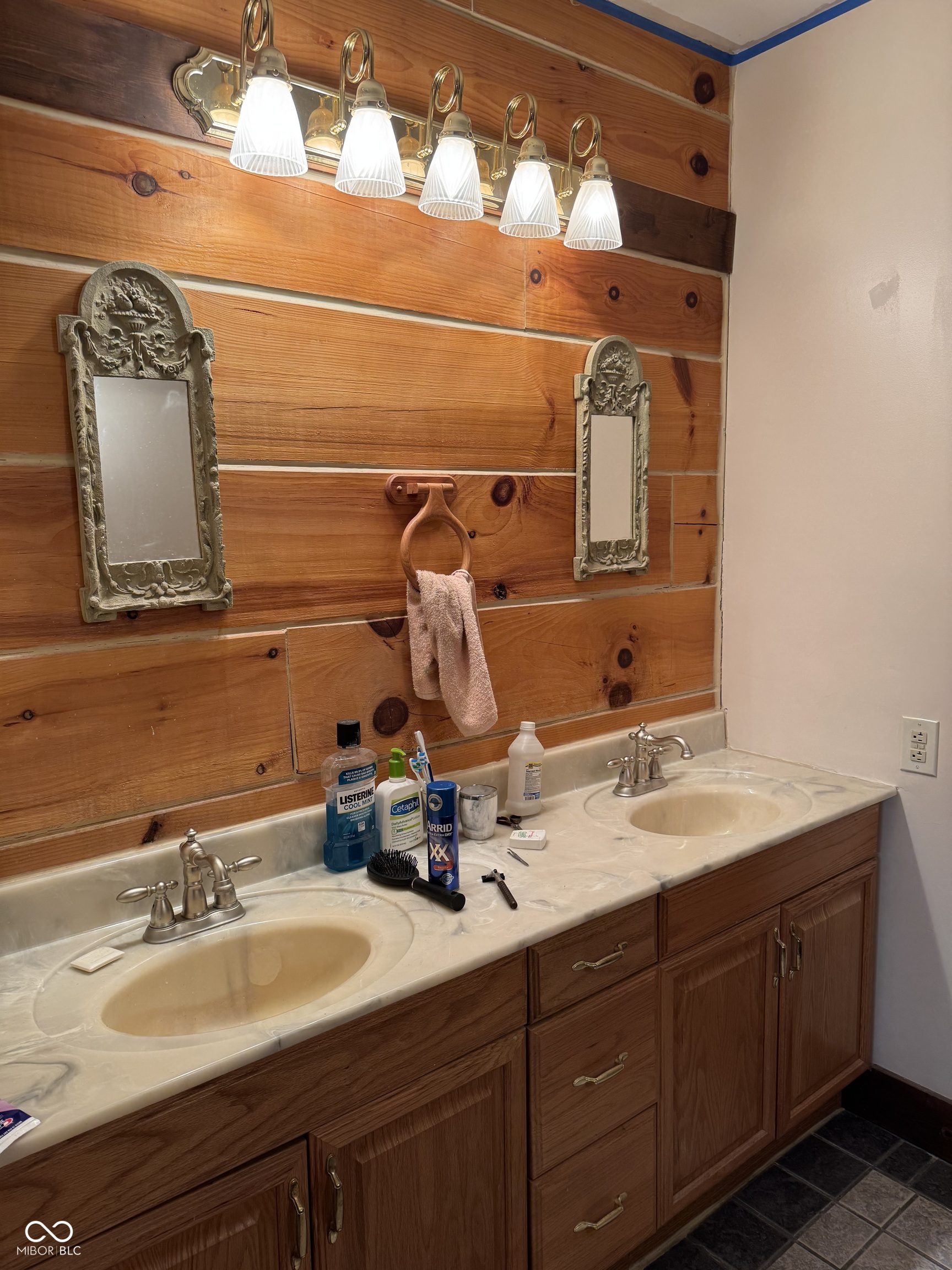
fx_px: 880
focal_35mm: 24
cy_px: 635
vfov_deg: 71.6
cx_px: 476
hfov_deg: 56.8
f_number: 1.78
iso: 100
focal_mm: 6.76
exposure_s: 1/120
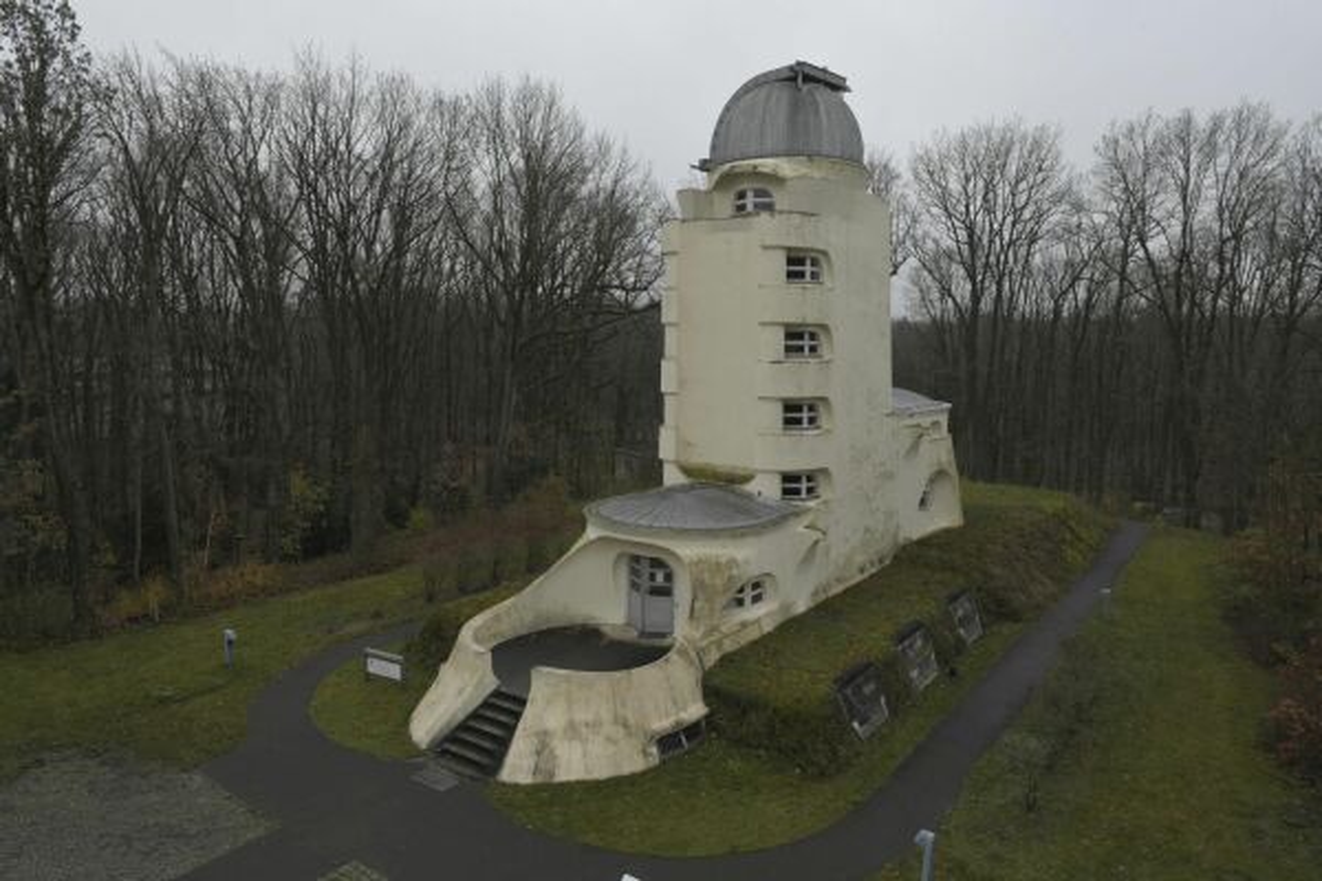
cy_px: 440
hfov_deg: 73.7
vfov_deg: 53.1
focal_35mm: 24
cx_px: 661
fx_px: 881
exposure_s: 1/125
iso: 1250
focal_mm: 24
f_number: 16
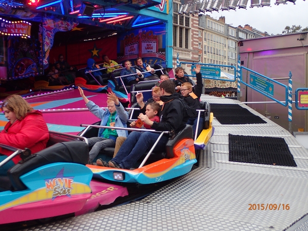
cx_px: 154
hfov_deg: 43.9
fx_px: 383
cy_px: 116
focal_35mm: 43
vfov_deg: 33.6
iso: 200
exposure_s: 1/500
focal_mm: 7.86
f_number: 2.9
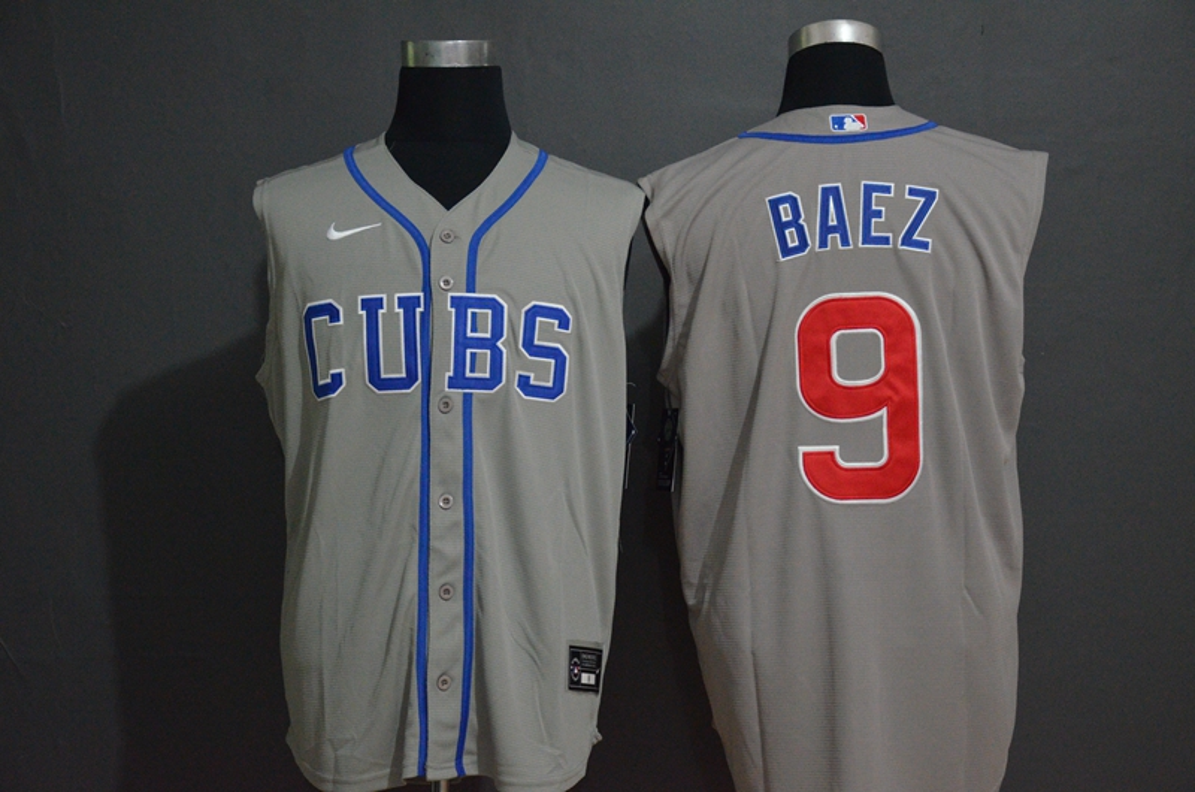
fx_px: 2087
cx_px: 598
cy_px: 396
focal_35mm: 63
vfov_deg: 21.5
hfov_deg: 32.0
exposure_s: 1/50
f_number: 4.5
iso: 4000
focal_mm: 42
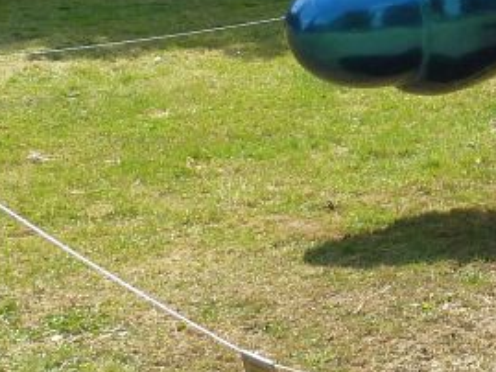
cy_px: -245
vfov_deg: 10.1
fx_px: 2021
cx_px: 865
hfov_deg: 12.8
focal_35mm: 141
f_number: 4
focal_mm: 6.1
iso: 80
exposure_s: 1/250
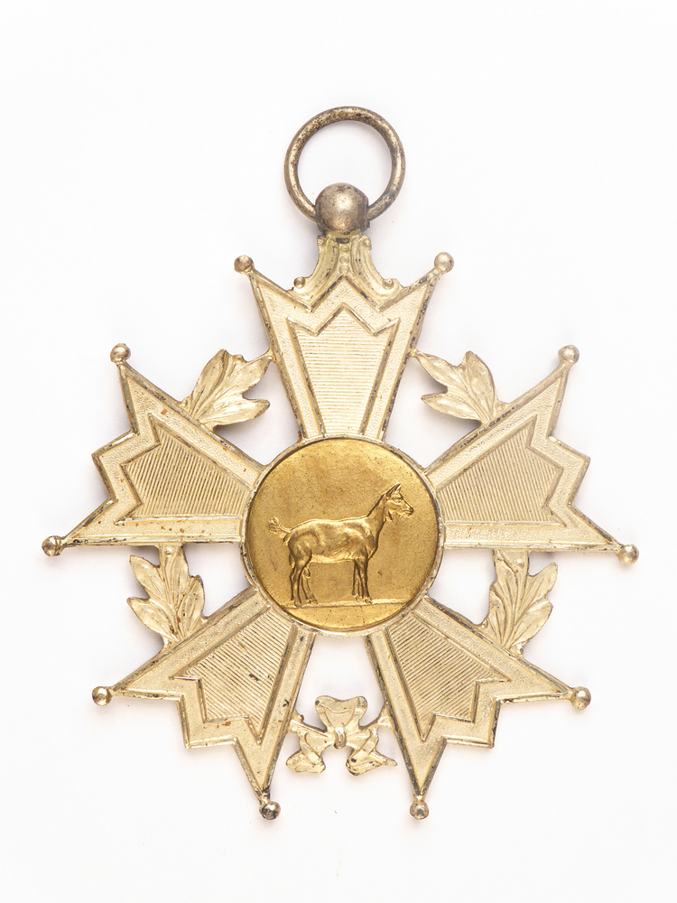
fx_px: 2060
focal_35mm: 79
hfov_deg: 18.7
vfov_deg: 24.7
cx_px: 338
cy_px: 452
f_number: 8
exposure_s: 1/13
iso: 100
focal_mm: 14.1
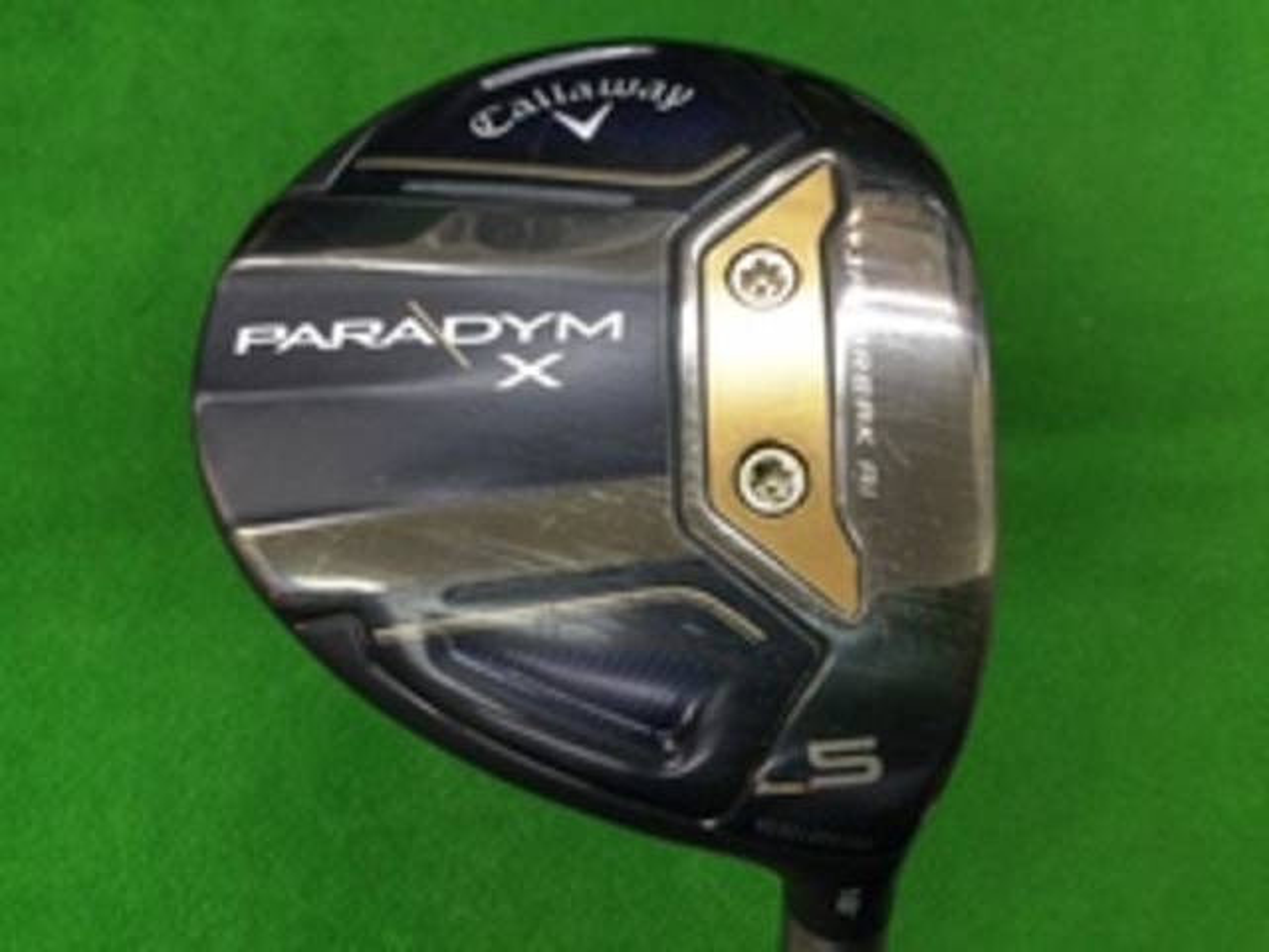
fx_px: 1136
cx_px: 634
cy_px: 476
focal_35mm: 31
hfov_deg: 58.4
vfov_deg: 45.4
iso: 100
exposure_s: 1/30
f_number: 2.4
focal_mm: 3.3
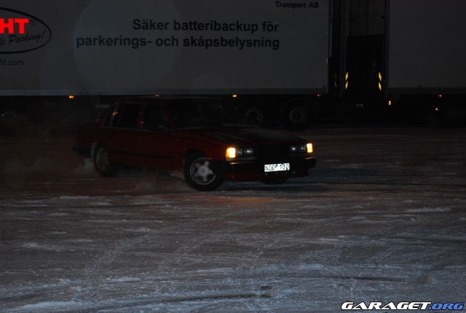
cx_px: 233
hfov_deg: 24.6
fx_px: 1070
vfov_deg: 16.6
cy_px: 156
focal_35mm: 82
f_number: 5.6
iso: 900
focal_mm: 55
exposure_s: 1/60
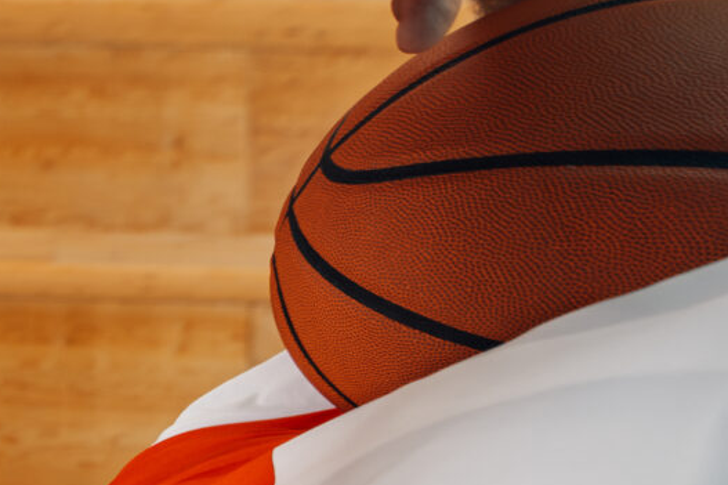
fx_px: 1375
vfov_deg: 17.8
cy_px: 734
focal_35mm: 68
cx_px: -949
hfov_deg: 16.0
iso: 250
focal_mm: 14
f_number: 2.8
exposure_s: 1/200
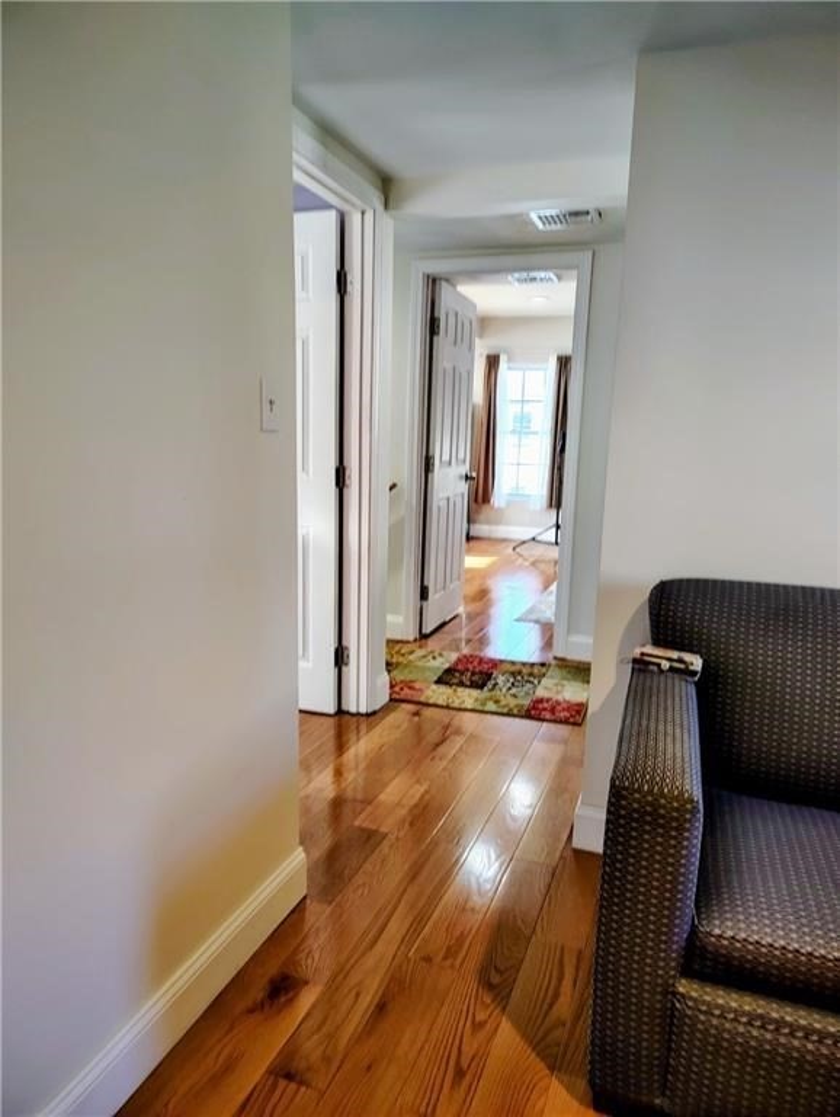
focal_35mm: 24
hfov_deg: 56.9
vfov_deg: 71.5
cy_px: 558
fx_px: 775
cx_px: 420
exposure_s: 1/60
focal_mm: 5.56
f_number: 1.8
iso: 859
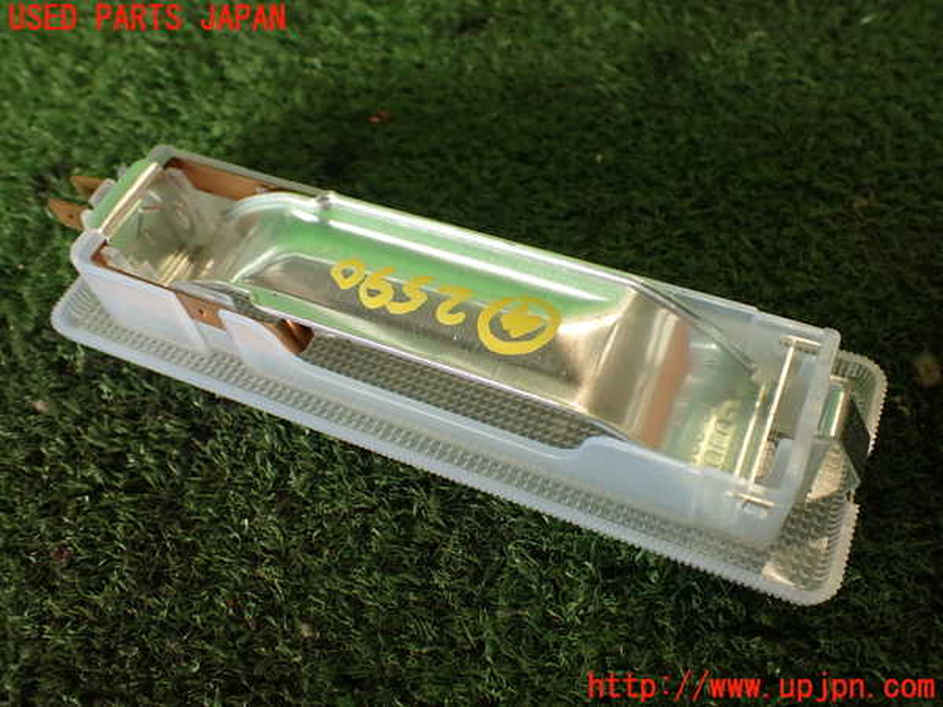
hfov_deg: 56.8
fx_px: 872
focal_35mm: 32
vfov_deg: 44.2
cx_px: 472
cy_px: 354
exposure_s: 1/80
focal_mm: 5.79
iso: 100
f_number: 2.4
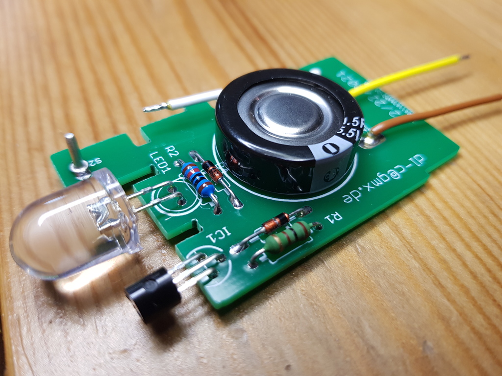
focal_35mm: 26
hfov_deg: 67.3
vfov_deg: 53.1
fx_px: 377
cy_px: 188
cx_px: 251
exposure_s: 1/50
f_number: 1.7
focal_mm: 4.2
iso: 80
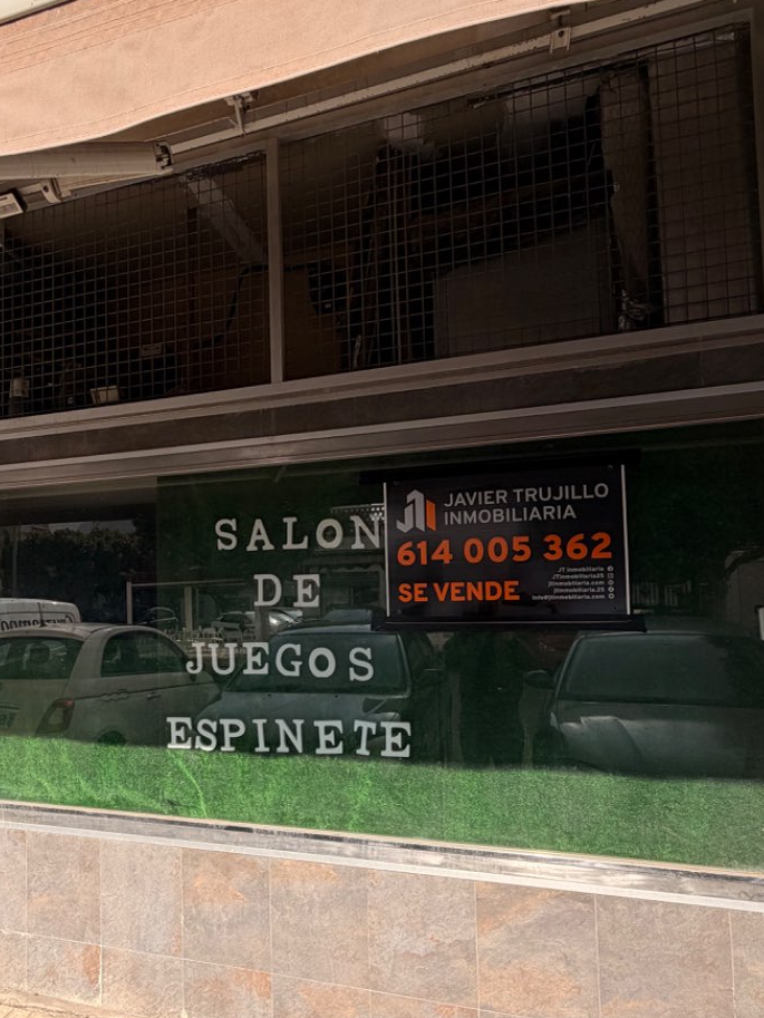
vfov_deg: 73.5
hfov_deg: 57.8
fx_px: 677
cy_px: 582
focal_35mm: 23
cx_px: 264
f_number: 2.2
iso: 25
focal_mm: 2.22
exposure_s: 1/770
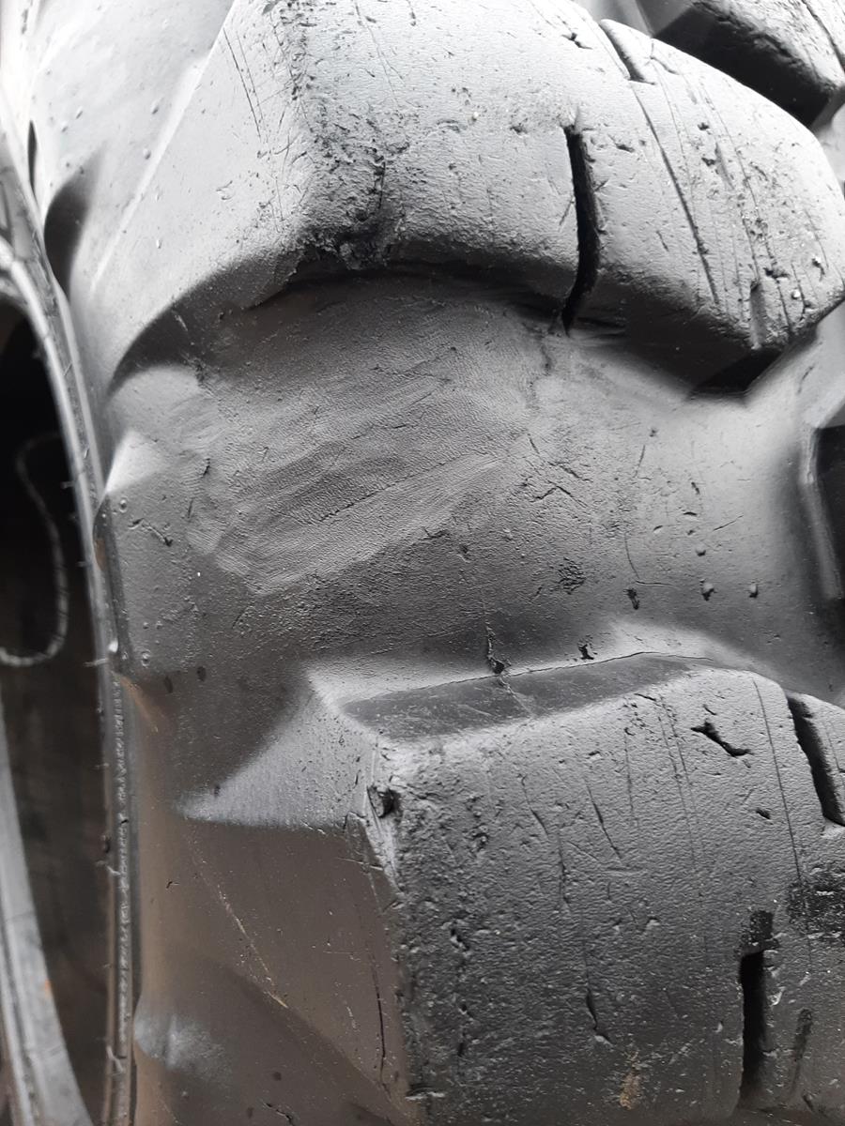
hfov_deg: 53.1
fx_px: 846
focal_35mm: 26
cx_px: 422
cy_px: 563
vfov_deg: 67.3
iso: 80
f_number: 1.7
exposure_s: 1/100
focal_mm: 3.93
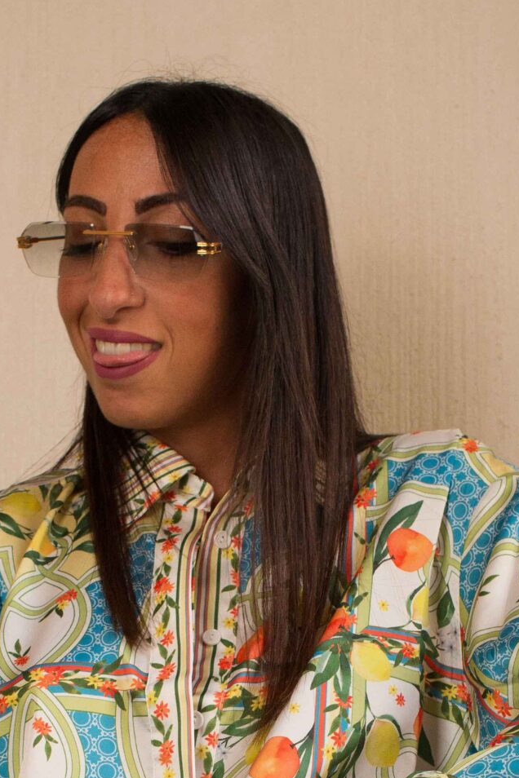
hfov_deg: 14.5
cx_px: 187
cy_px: 821
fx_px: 2033
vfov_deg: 20.8
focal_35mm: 94
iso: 800
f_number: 5.6
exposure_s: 1/320
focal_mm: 35
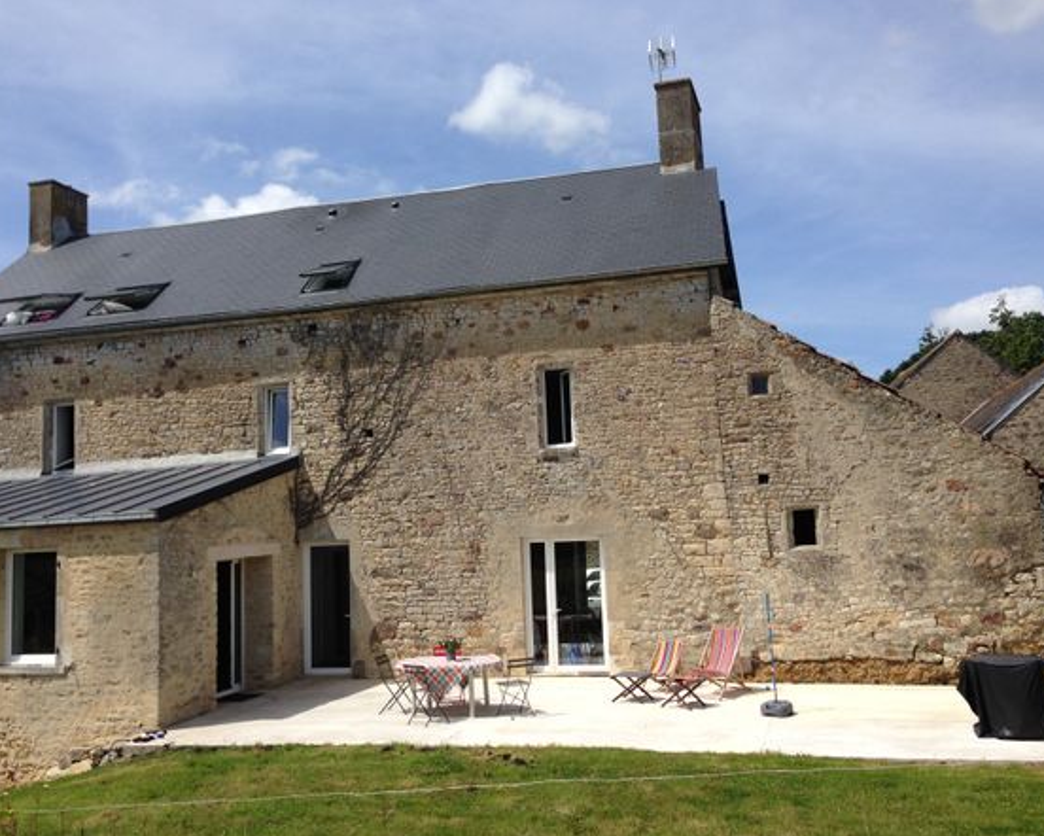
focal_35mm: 35
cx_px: 518
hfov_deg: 51.5
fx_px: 1082
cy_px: 420
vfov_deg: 42.2
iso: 50
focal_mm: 4.12
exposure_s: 1/2008
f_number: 2.4
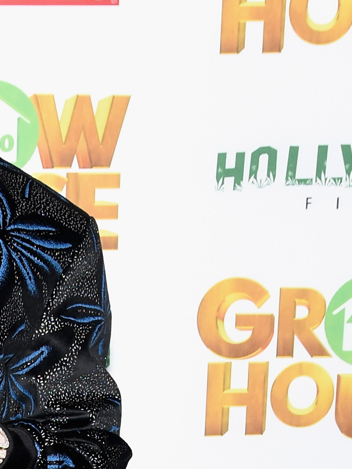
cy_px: 645
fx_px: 1735
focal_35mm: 128
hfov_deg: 11.2
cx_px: -158
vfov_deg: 14.6
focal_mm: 35
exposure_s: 1/200
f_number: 7.1
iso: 640
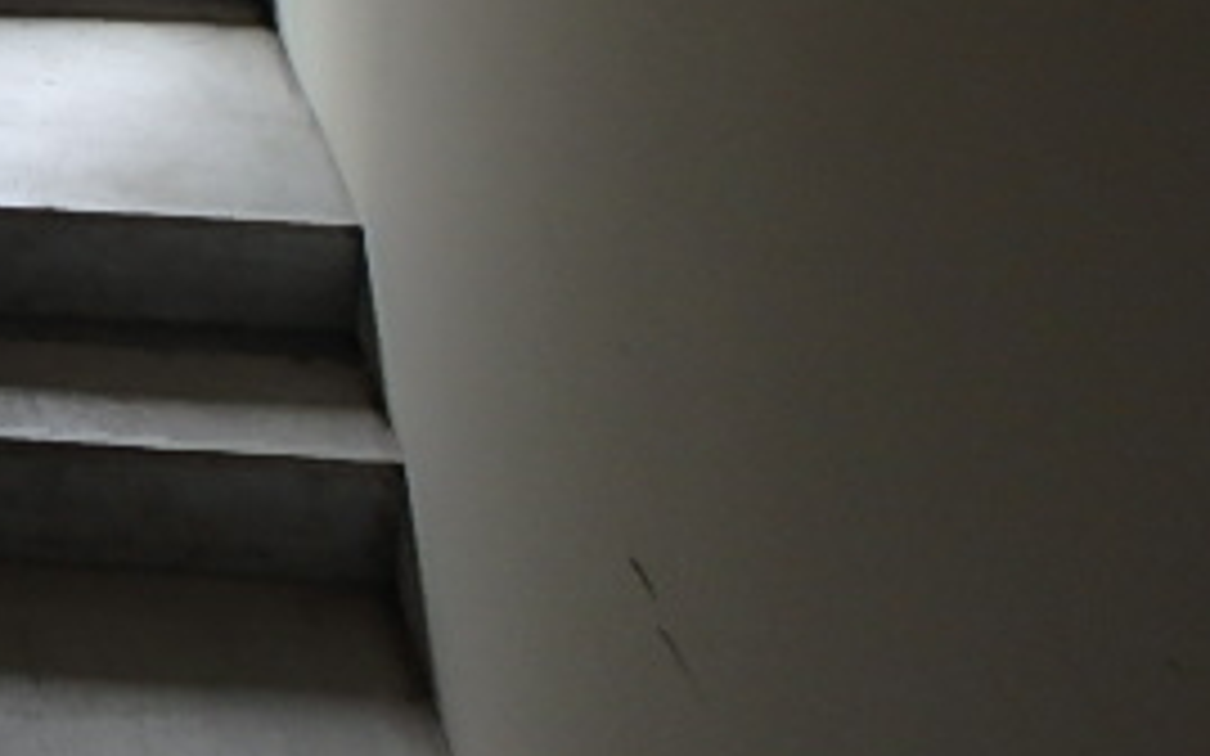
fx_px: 1747
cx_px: -216
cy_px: -306
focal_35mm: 53
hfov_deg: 32.2
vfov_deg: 21.4
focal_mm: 3.7
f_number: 3.5
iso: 160
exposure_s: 1/60
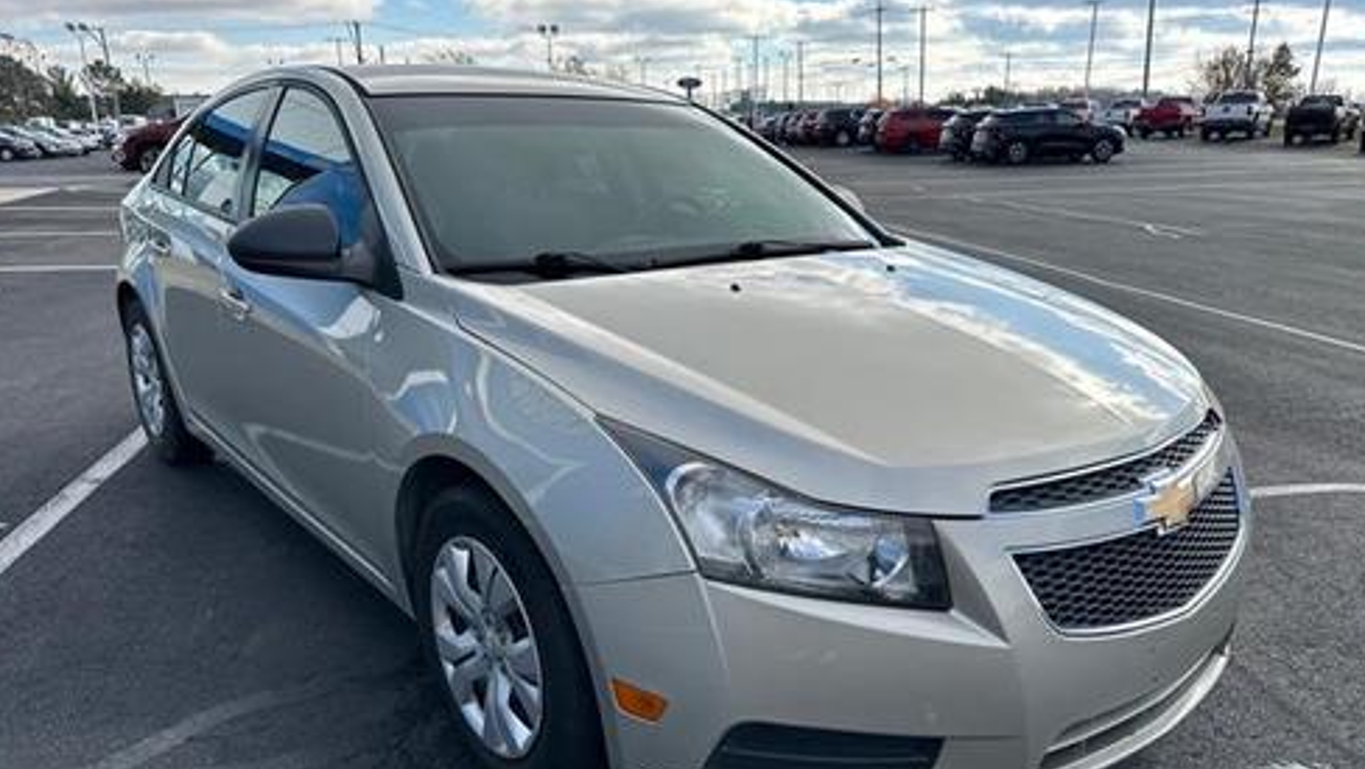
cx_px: 674
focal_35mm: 27
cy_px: 459
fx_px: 978
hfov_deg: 69.8
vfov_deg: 42.8
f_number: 1.78
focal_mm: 6.86
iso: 80
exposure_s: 1/2203
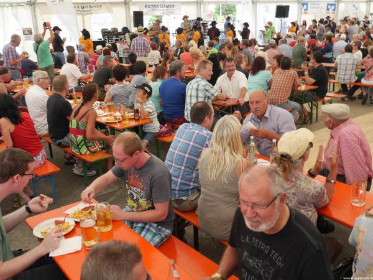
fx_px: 388
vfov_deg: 39.7
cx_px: 186
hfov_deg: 51.4
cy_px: 140
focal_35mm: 36
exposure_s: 1/60
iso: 320
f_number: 5
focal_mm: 18
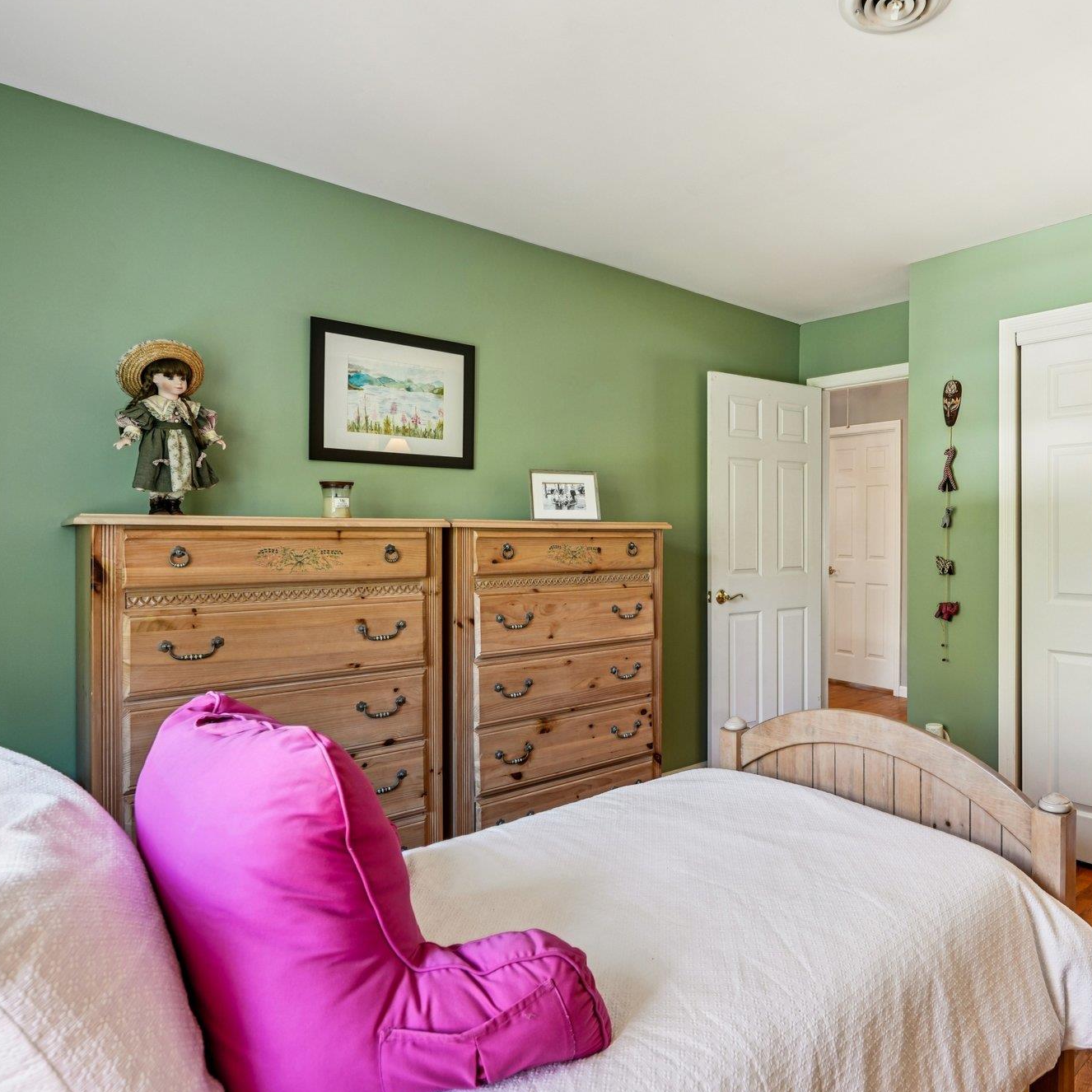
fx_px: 749
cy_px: 557
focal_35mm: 21
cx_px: 758
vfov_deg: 72.1
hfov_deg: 69.3
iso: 400
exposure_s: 1/6
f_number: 8
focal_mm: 16
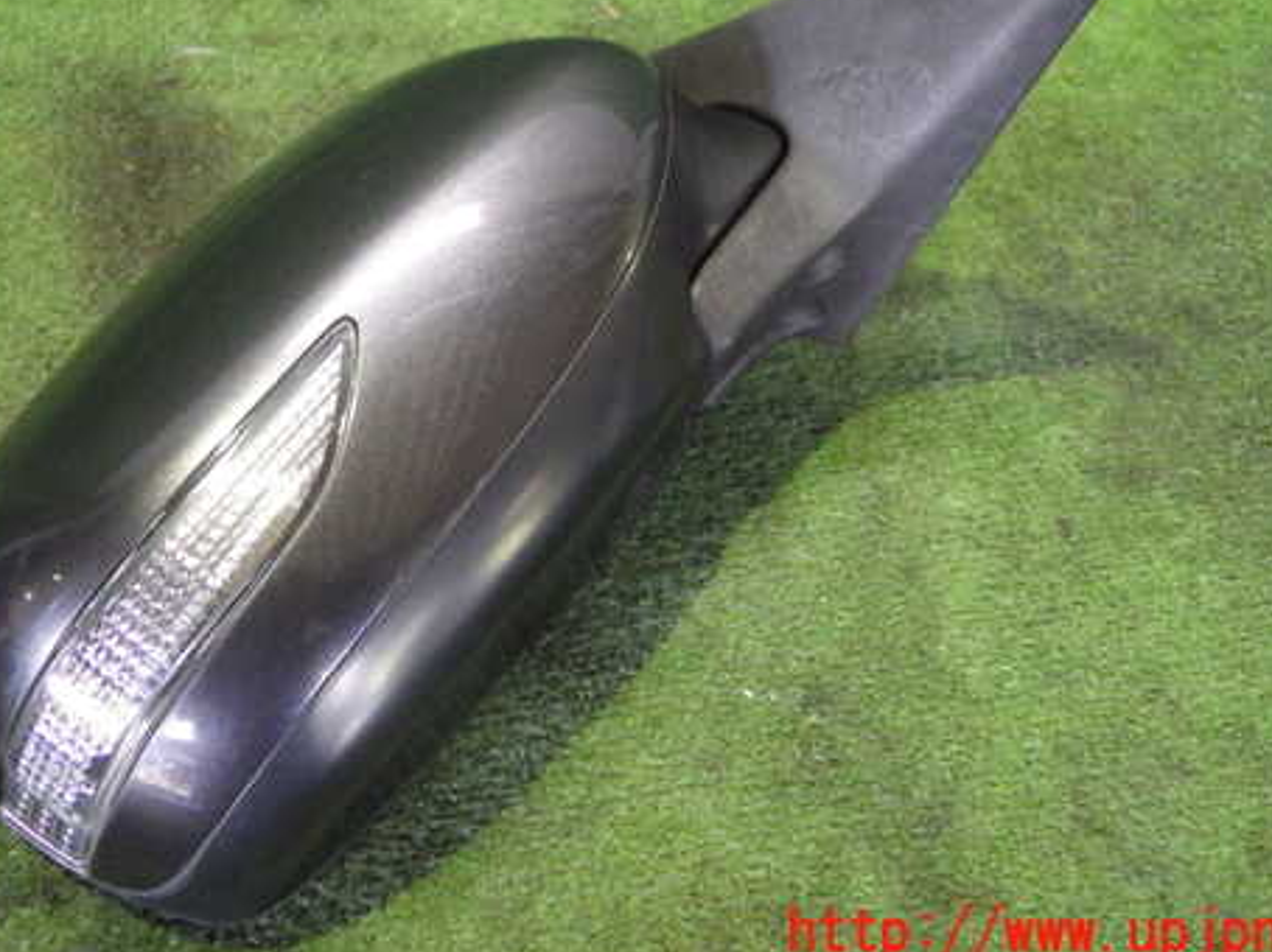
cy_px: 339
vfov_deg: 34.9
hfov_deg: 45.7
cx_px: 580
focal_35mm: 41
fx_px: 1506
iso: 1250
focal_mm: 5.5
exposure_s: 1/50
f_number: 2.3
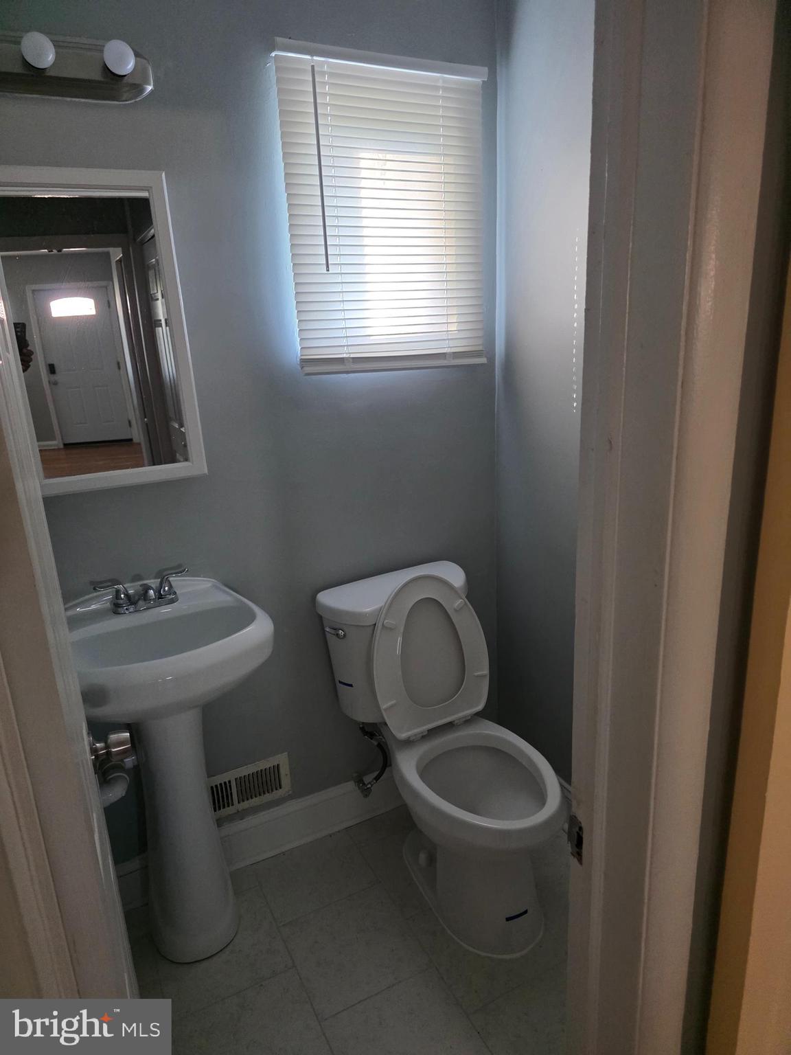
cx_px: 396
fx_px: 701
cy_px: 528
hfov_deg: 58.9
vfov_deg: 73.9
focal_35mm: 23
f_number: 1.7
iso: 1250
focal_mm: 6.3
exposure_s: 1/120
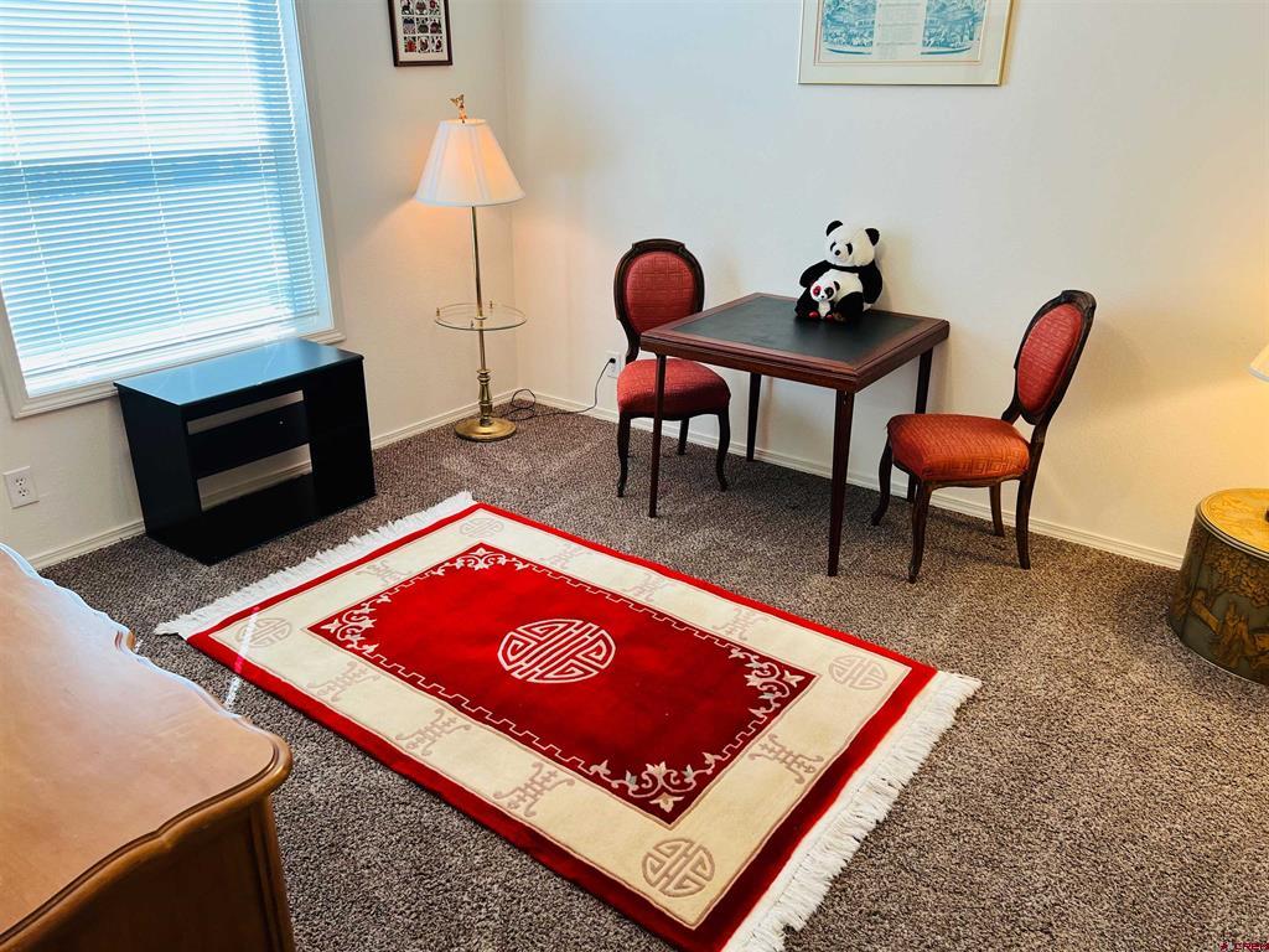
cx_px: 634
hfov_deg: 67.3
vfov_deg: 53.1
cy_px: 476
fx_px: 953
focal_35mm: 26
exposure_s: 1/120
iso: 80
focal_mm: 5.7
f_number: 1.5
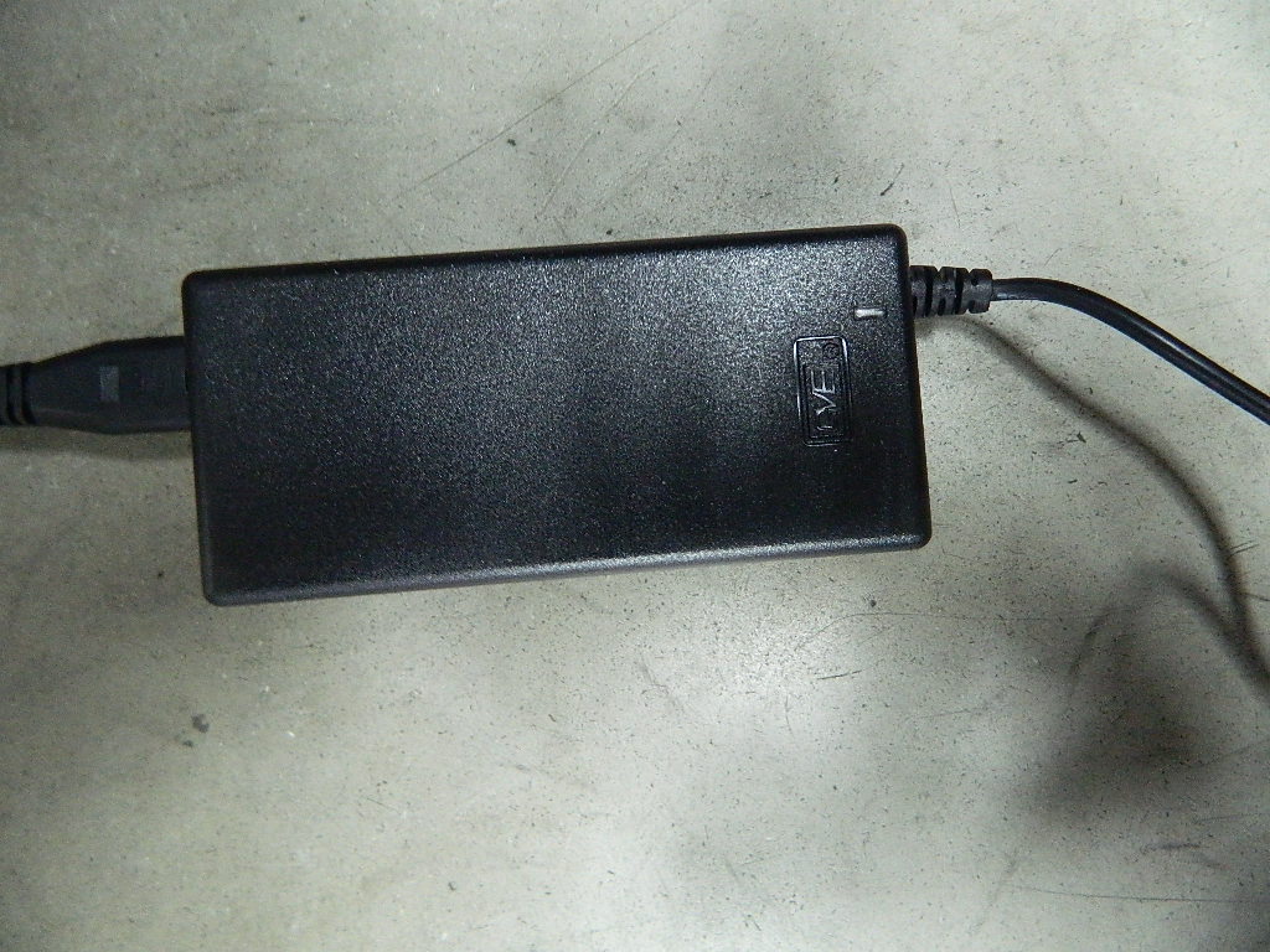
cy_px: 476
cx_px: 635
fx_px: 917
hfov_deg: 69.4
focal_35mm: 25
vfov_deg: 54.9
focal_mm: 4.5
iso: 500
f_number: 3.1
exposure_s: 1/10
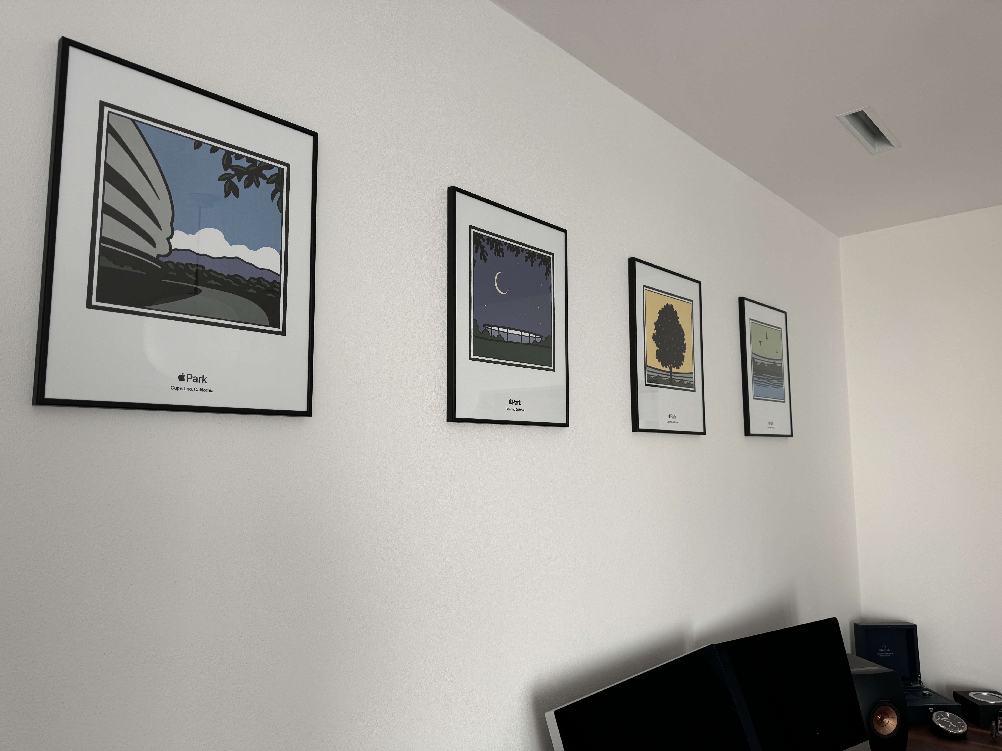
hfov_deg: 71.6
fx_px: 695
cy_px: 376
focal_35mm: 24
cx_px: 501
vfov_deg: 56.8
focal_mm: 6.76
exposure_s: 1/121
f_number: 1.78
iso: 64
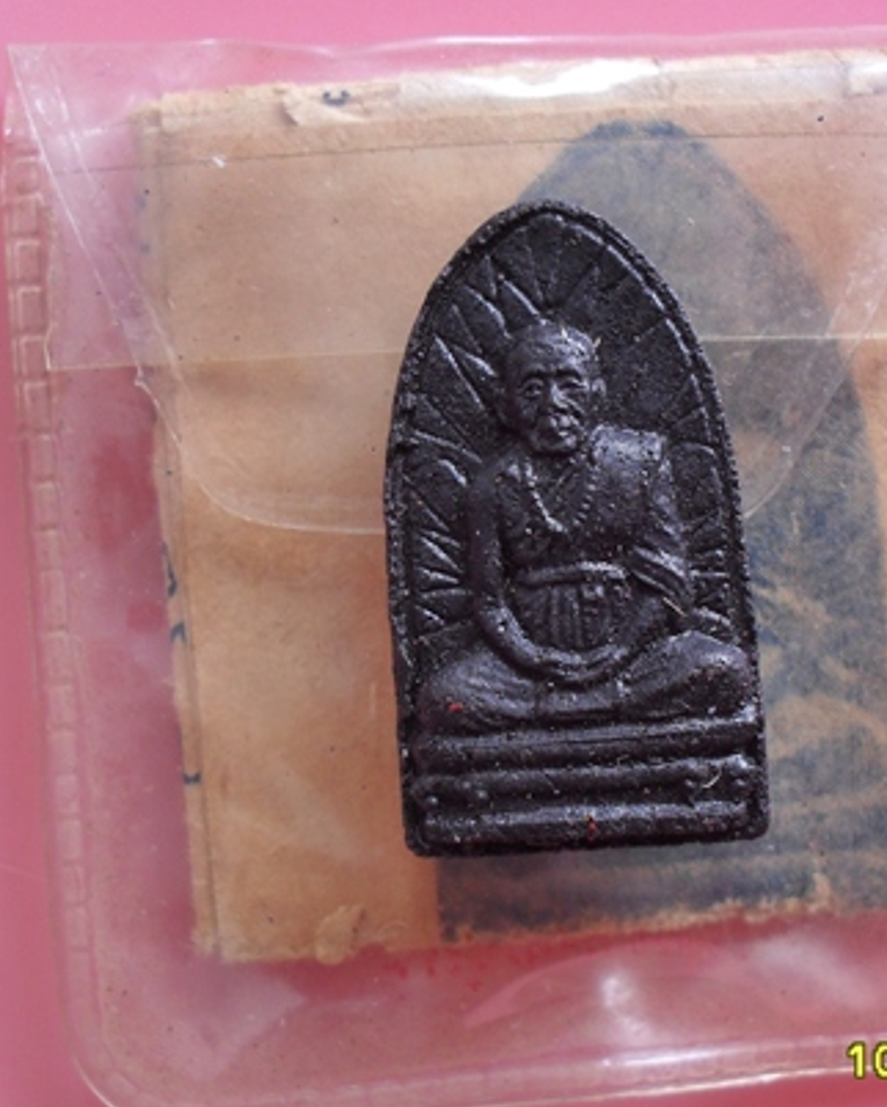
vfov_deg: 36.6
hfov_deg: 29.5
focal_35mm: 51
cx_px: 578
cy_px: 559
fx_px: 1672
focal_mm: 6.3
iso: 120
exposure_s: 1/45
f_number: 3.2
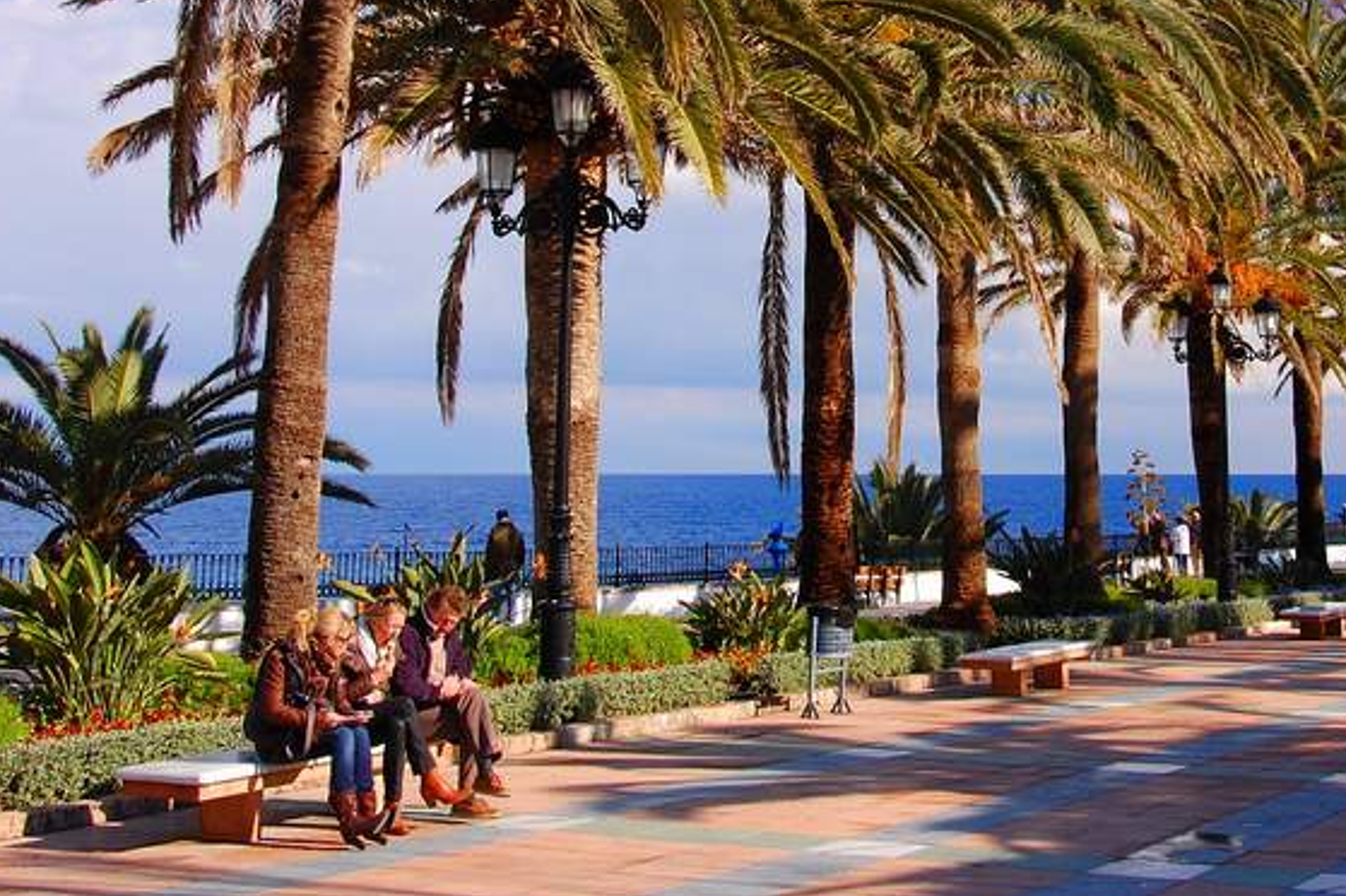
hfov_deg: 34.2
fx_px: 2167
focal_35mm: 58
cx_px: 901
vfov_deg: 23.0
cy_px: 185
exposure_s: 1/125
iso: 400
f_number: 11
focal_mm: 24
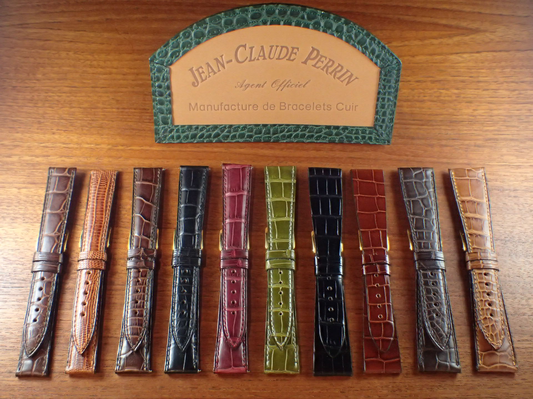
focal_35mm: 38
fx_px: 585
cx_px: 266
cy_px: 200
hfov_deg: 49.0
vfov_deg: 37.7
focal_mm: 6.86
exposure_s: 1/125
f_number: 3.5
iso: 800
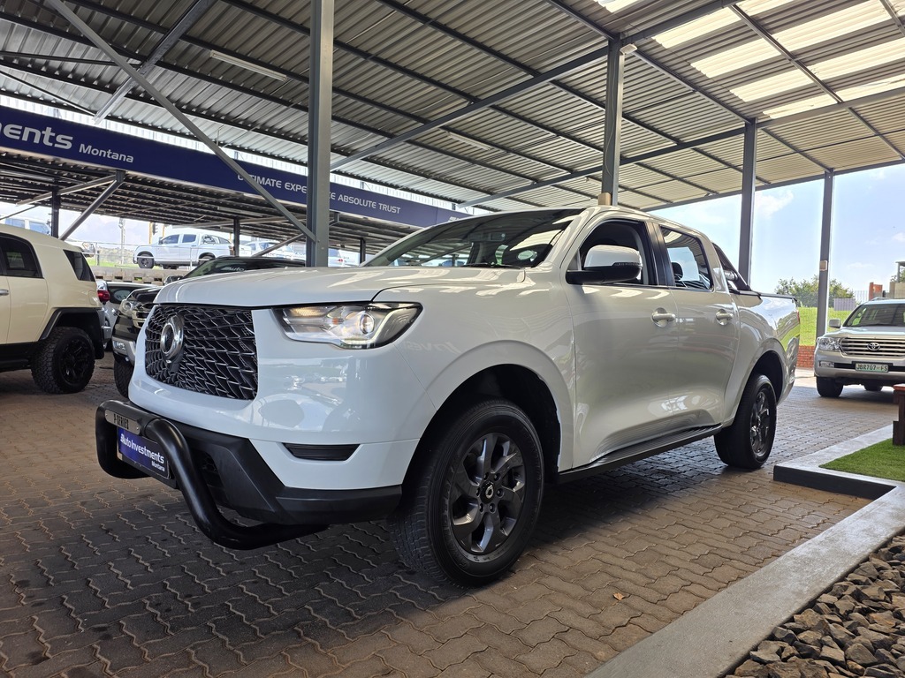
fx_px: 601
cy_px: 339
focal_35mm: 23
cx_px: 452
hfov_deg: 73.9
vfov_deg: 58.9
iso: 12
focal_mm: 6.25
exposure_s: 1/114
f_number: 1.7
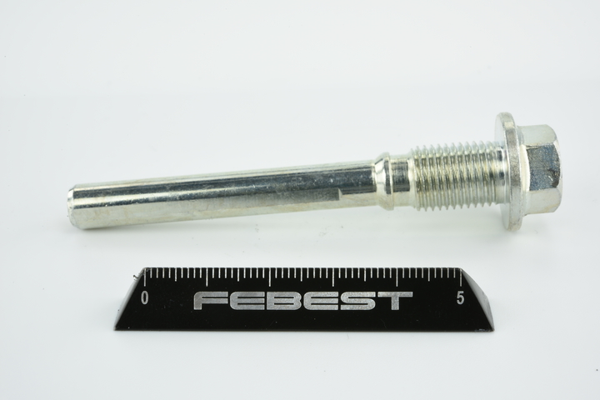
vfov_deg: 22.6
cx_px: 300
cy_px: 200
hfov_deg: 33.4
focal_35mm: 60
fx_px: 1000
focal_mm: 60
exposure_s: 1/2
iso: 64
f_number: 32
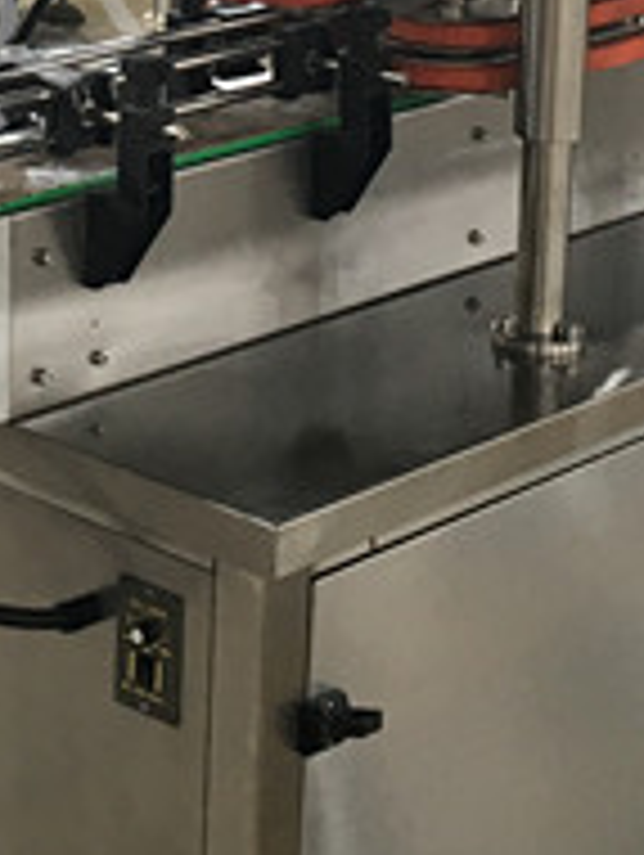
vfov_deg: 15.5
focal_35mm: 122
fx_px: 3020
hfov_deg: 12.0
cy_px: -207
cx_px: -95
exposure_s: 1/33
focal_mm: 4.15
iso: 80
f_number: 2.2
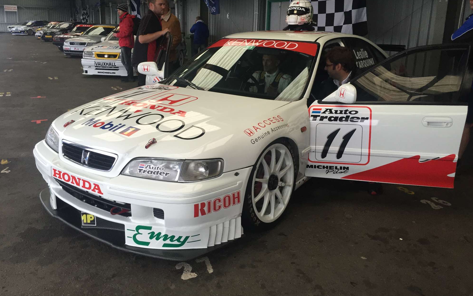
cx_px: 238
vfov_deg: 40.4
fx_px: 400
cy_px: 119
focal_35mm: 31
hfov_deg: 61.2
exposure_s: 1/30
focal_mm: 4.15
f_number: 2.2
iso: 32
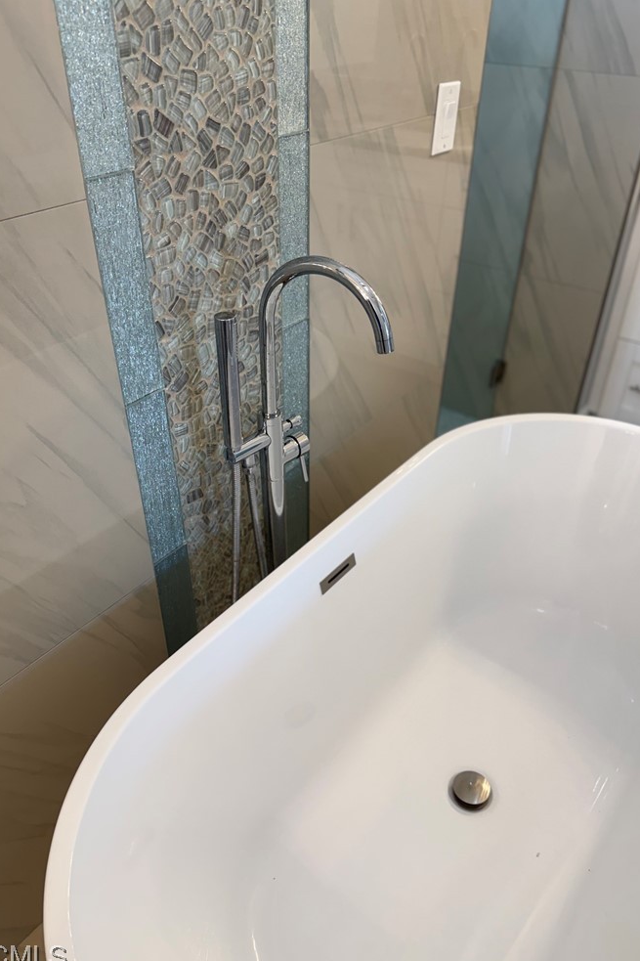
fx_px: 694
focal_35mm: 26
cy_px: 484
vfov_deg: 69.4
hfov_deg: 49.5
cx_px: 318
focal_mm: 6.76
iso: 125
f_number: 1.78
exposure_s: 1/120
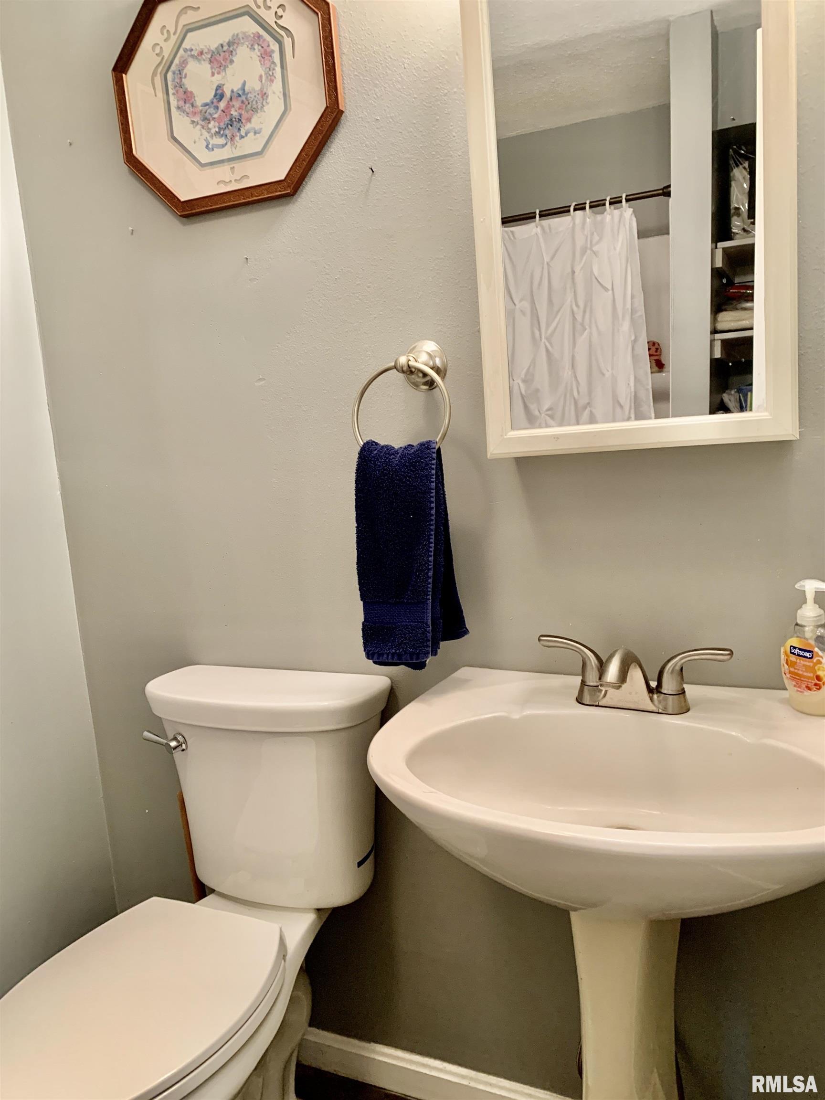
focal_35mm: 26
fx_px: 826
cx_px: 412
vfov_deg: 67.3
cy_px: 550
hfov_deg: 53.1
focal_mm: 4.25
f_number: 1.8
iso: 200
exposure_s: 1/60
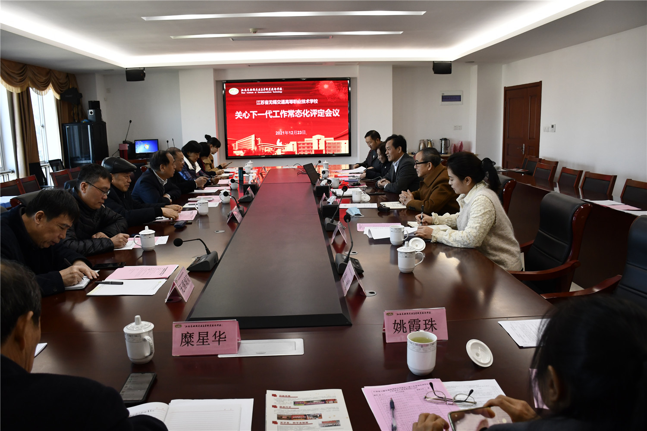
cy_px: 216
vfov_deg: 47.9
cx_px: 324
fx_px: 485
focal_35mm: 27
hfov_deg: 67.4
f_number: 4.8
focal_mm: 18
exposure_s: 1/90
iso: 800
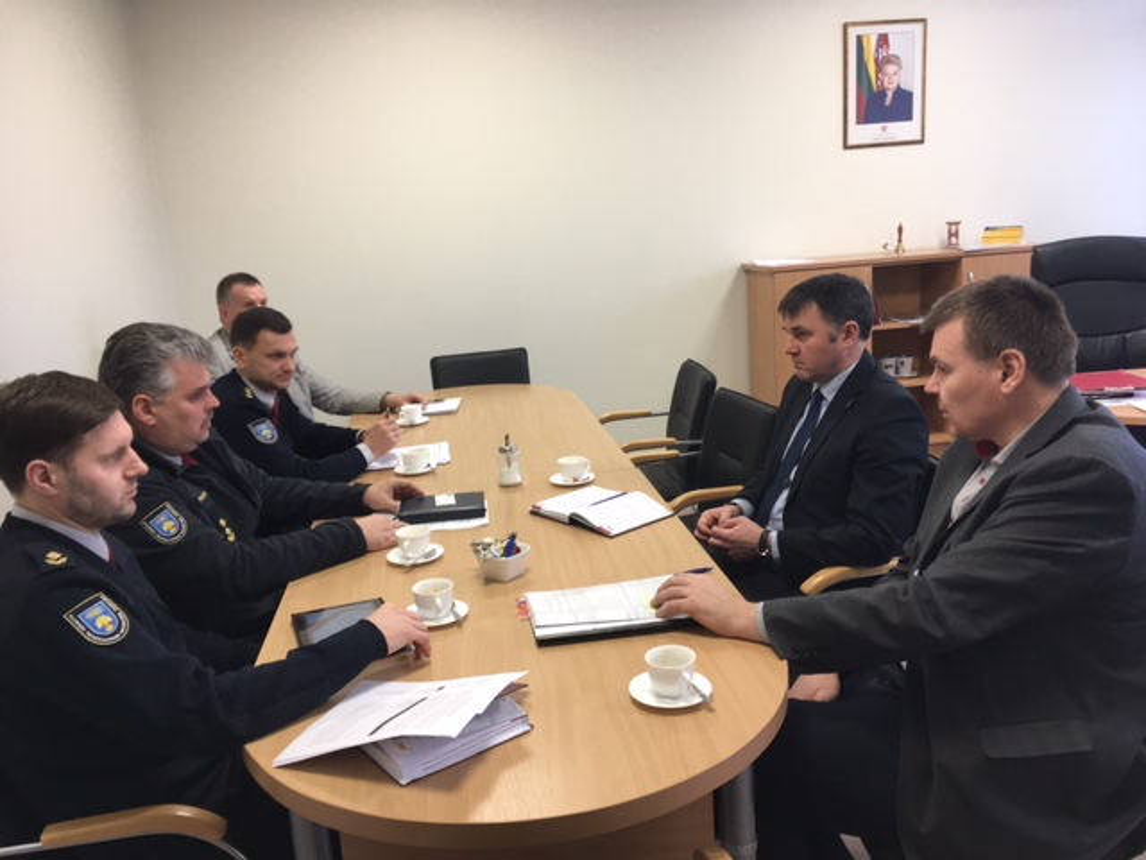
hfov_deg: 61.7
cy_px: 430
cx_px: 573
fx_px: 960
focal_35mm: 29
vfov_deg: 48.2
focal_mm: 4.15
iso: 80
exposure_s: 1/33
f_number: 2.2
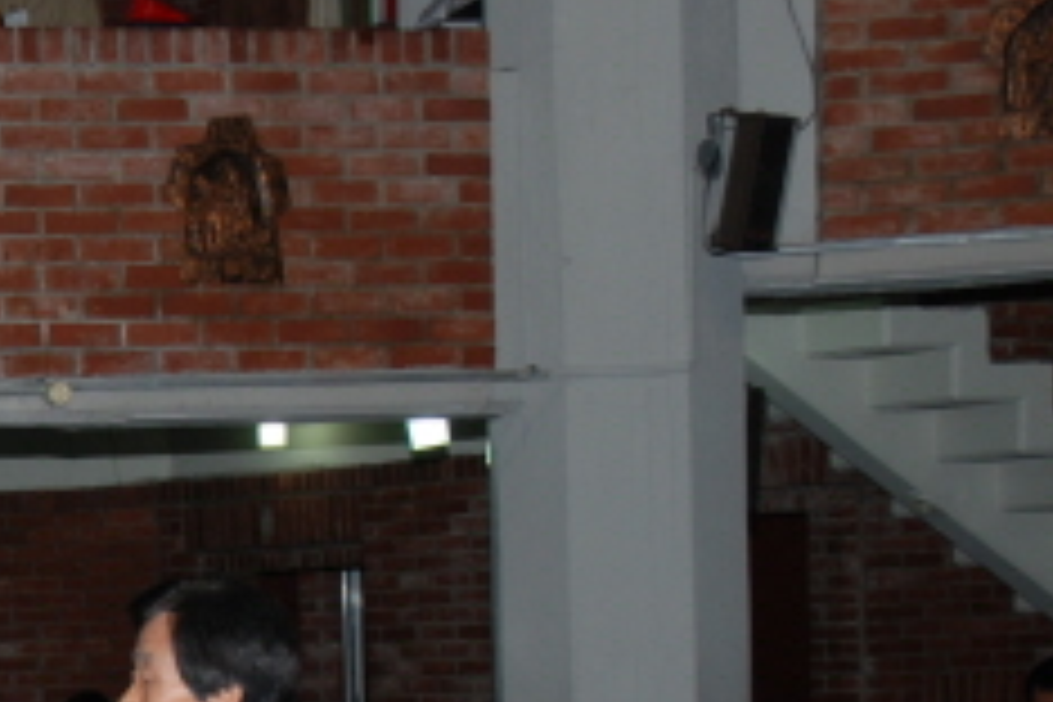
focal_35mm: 111
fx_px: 3246
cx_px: -360
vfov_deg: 12.0
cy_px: 929
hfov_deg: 17.2
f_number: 7.1
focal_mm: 24
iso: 200
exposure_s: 1/60
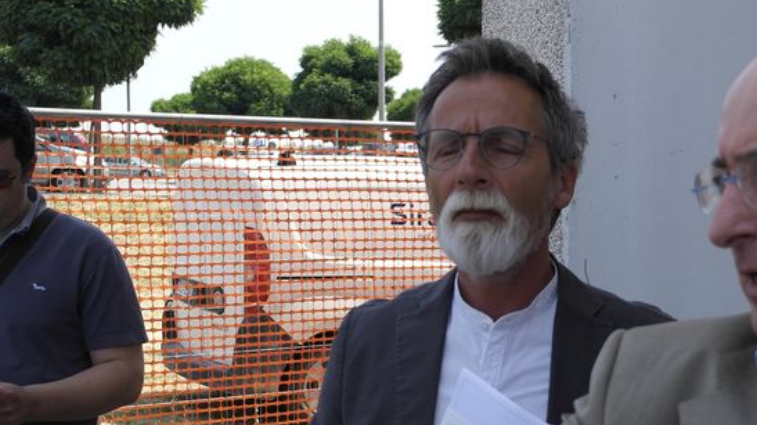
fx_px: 1384
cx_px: 592
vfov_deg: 17.4
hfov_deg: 30.0
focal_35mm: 69
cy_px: 316
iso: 100
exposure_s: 1/180
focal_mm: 20
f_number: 3.5
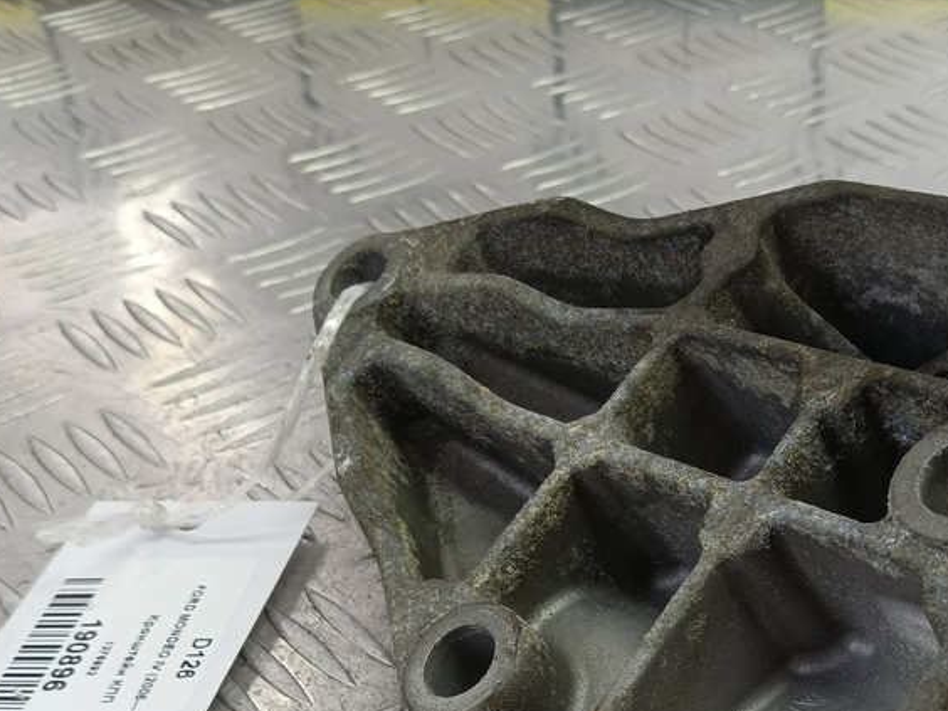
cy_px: 629
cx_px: 731
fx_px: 1342
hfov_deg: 37.8
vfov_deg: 28.6
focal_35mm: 49
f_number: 1.6
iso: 124
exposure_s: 1/50
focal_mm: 4.11
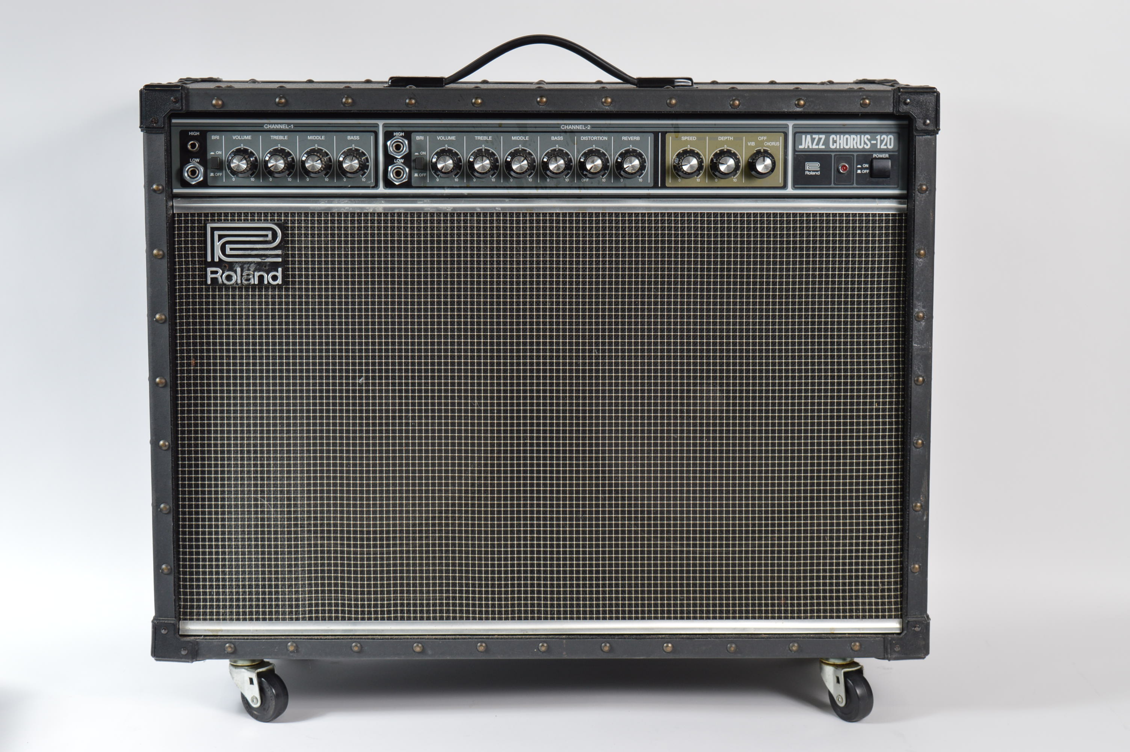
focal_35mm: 63
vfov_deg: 21.5
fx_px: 1976
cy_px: 376
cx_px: 565
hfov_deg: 31.9
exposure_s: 1/80
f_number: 9
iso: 200
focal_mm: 42
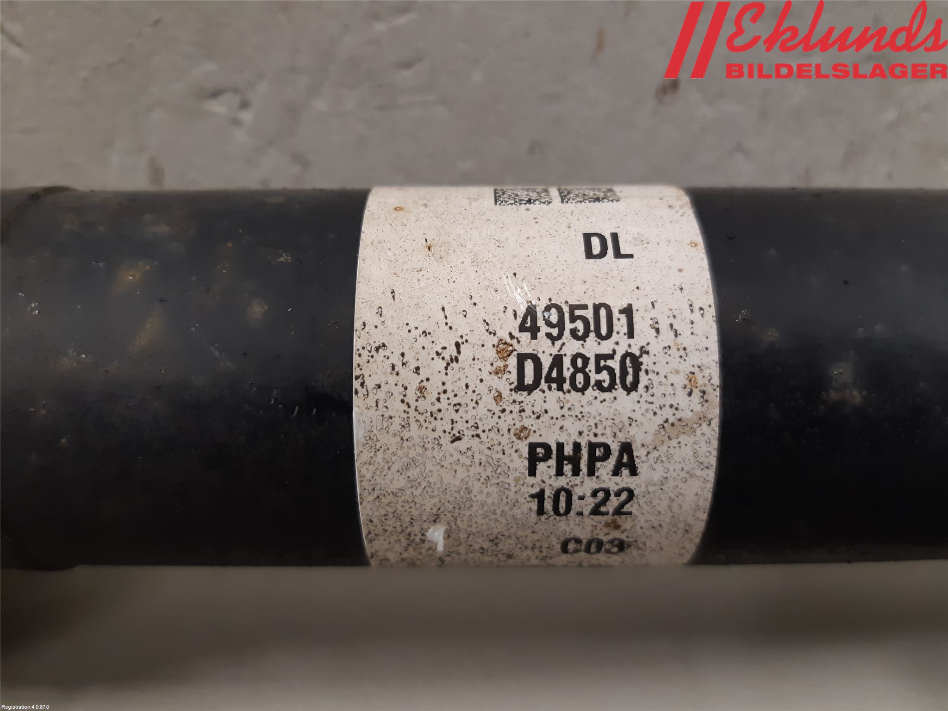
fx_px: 712
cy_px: 356
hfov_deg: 67.3
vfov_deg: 53.1
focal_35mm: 26
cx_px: 474
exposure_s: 1/50
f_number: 1.7
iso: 125
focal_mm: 3.93
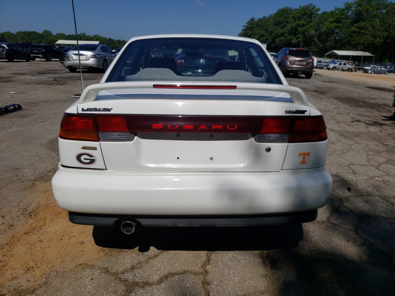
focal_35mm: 26
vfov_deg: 53.1
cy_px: 148
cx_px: 198
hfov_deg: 67.3
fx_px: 297
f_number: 1.5
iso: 51
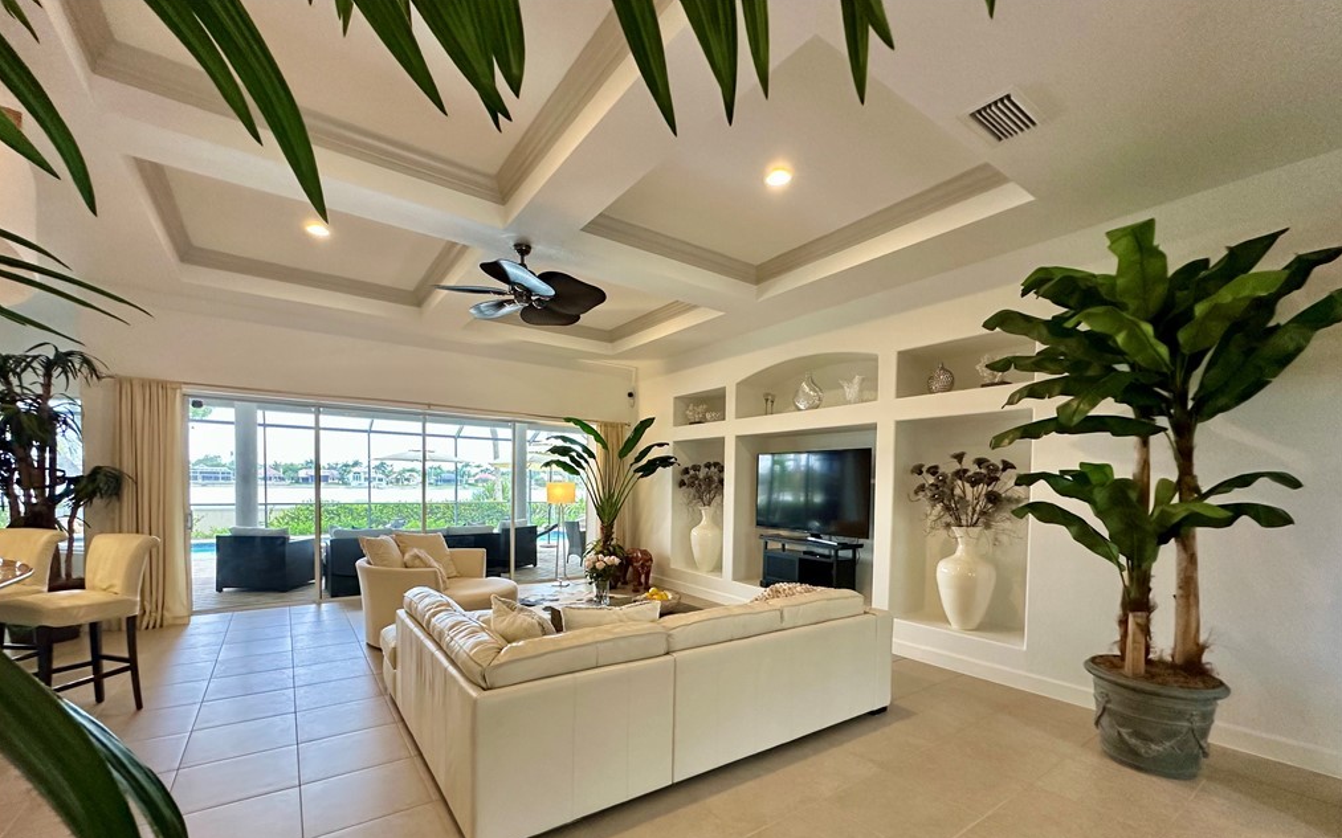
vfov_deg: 73.9
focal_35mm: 15
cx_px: 668
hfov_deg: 101.5
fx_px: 549
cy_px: 504
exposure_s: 1/120
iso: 250
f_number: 2.2
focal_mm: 2.22
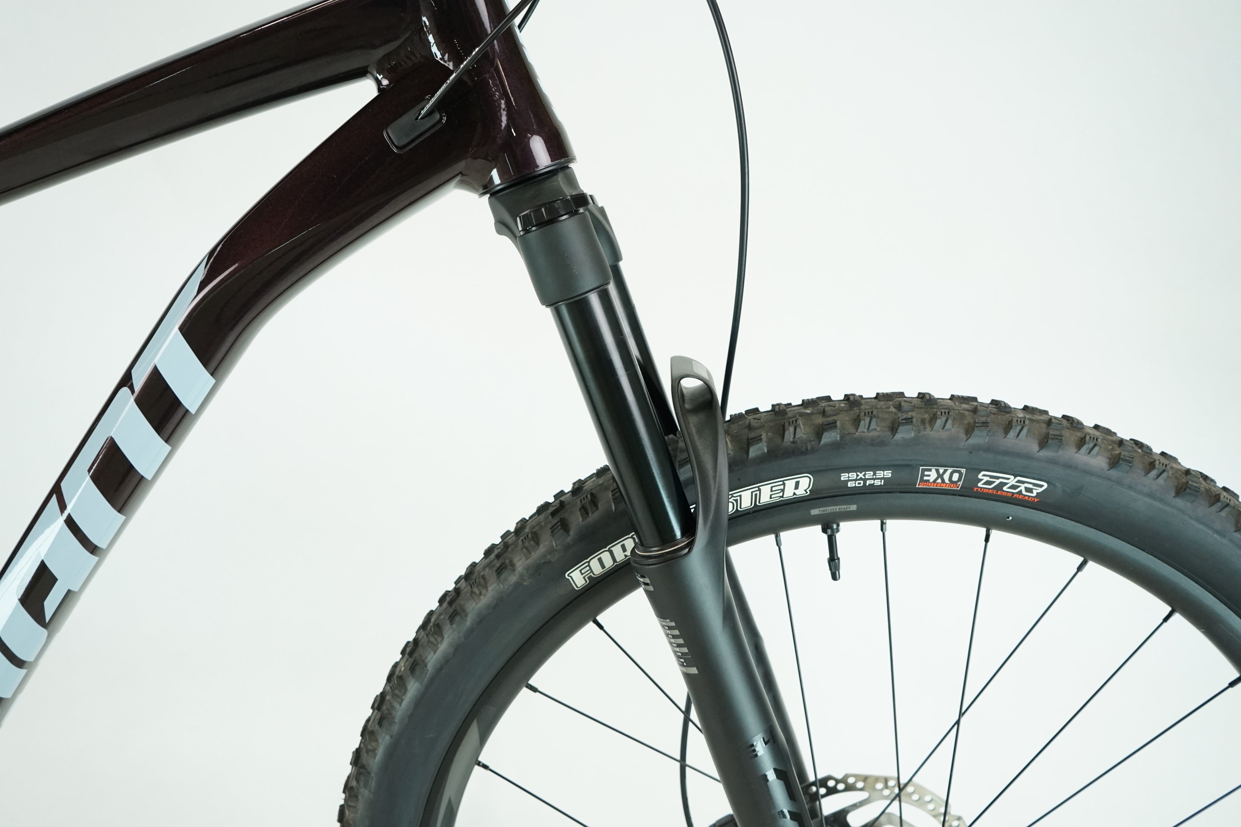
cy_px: 414
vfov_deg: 46.4
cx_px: 620
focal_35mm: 28
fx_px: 965
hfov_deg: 65.5
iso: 2000
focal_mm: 28
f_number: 5.6
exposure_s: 1/200
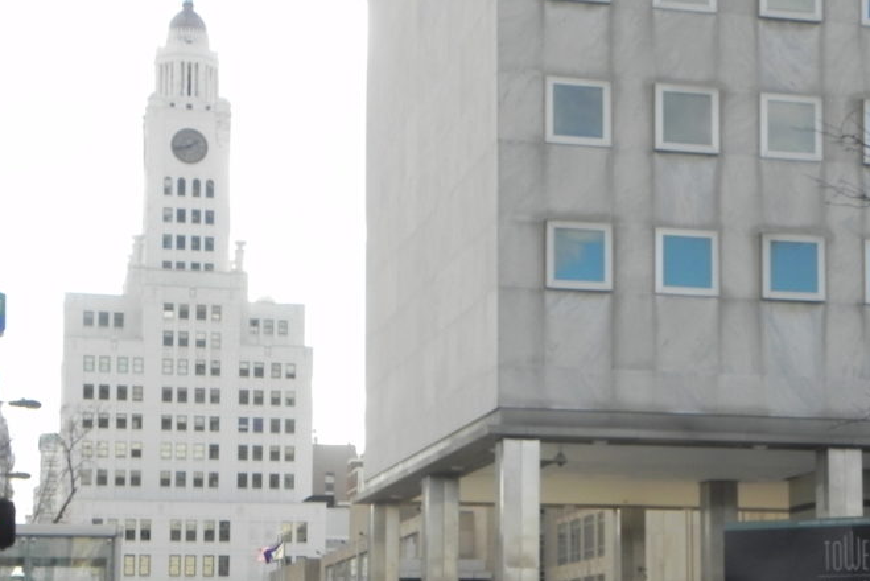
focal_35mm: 84
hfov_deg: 24.1
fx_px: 2031
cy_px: 440
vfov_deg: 16.2
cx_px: 578
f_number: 6.3
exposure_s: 1/240
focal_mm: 9.2
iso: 160
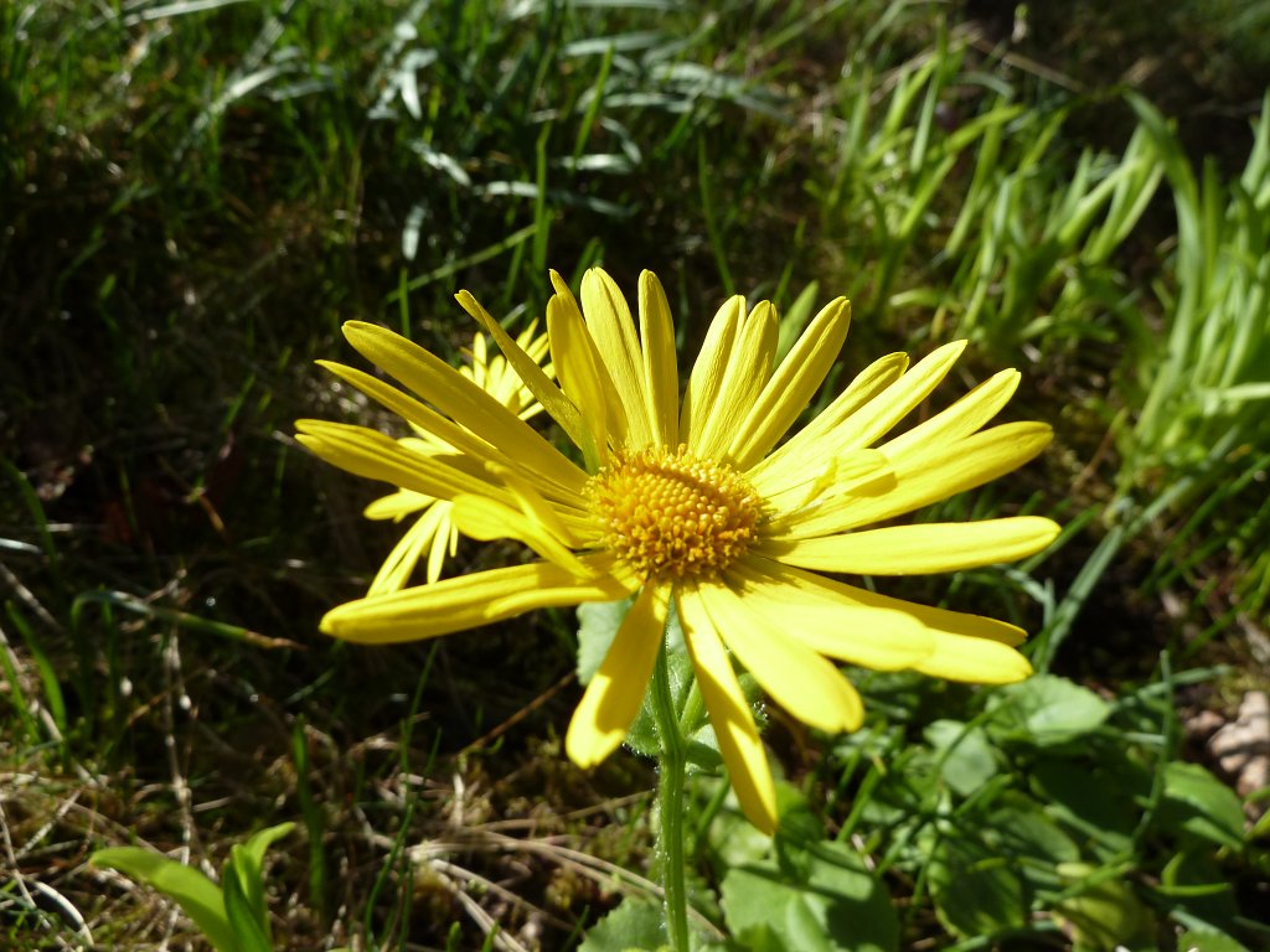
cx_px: 635
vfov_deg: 54.9
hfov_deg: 69.4
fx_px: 917
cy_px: 476
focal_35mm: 25
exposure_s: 1/320
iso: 80
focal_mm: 4.1
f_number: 4
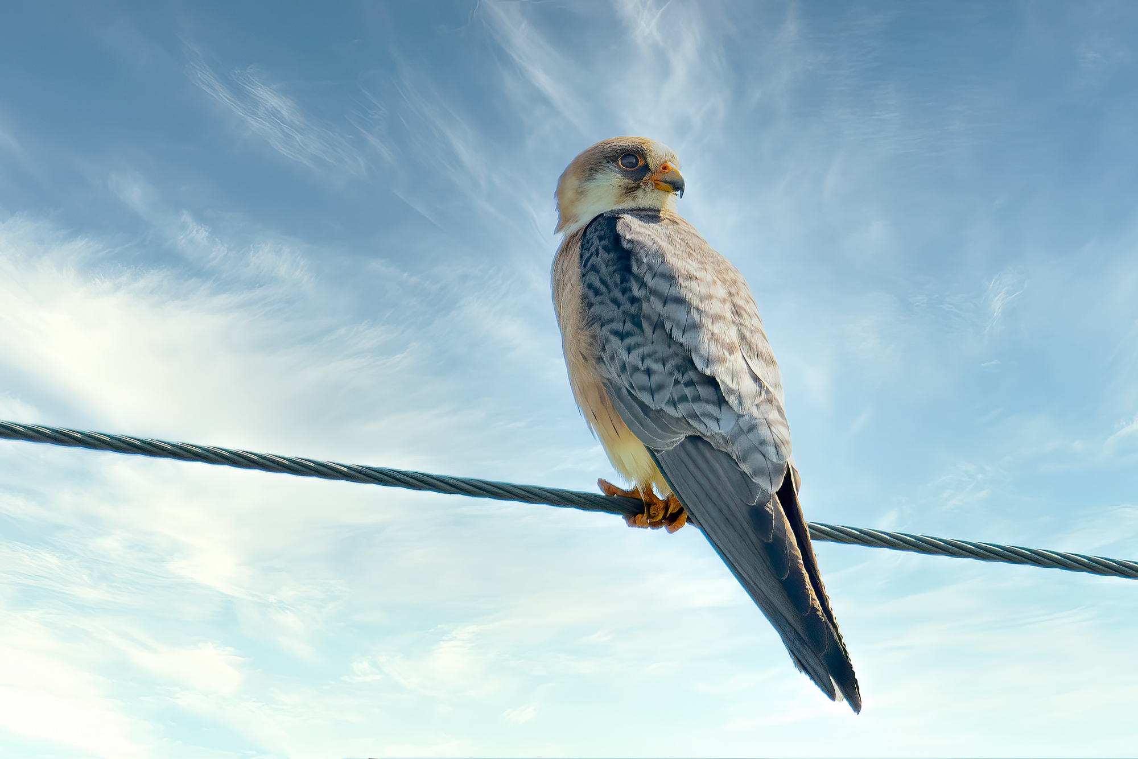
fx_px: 28452
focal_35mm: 900
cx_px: 569
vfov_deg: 1.5
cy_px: 380
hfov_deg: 2.3
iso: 180
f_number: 6.3
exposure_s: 1/1250
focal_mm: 600
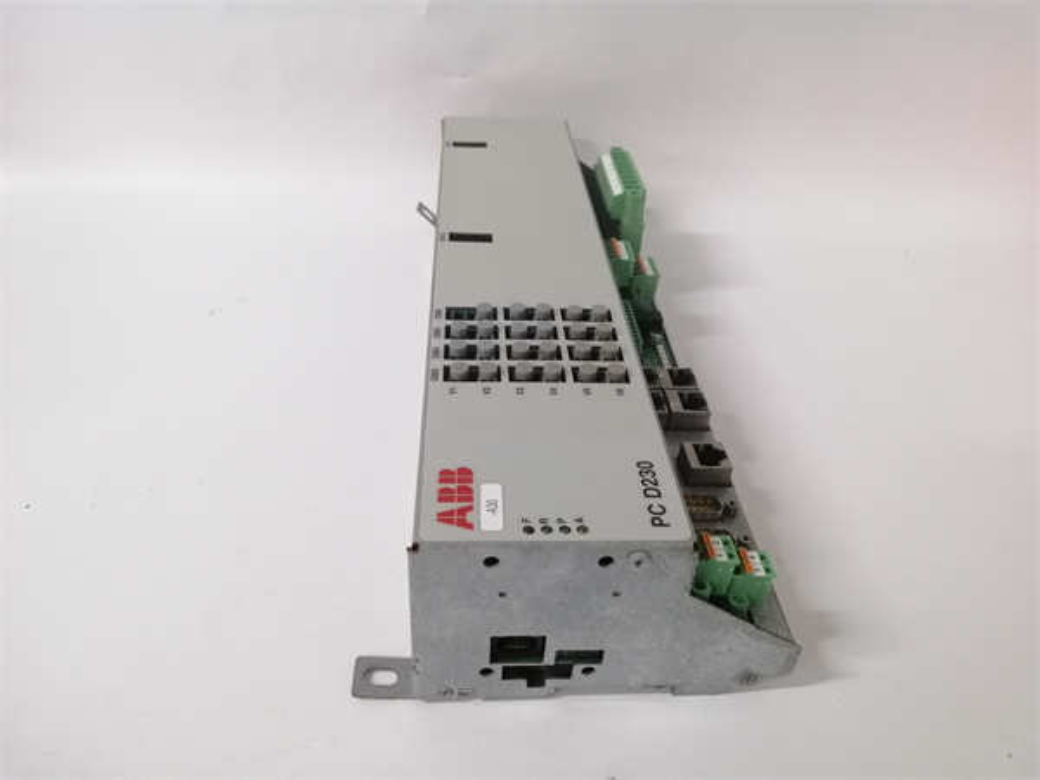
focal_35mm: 26
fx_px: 781
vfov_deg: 53.1
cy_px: 390
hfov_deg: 67.3
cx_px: 520
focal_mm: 3.81
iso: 250
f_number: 2.2
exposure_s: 1/33.3
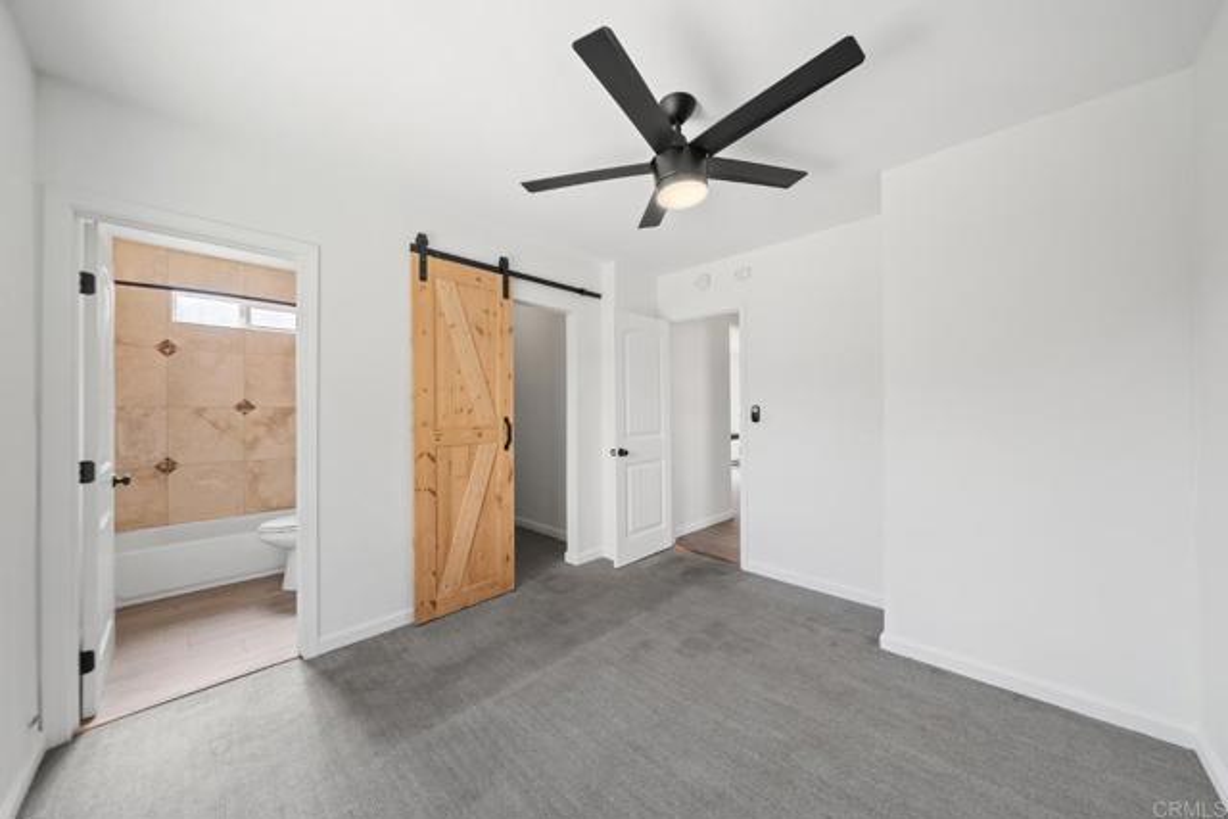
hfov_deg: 112.6
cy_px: 410
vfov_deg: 90.0
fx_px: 409
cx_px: 614
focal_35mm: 12
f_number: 6.3
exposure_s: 1/5
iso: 250
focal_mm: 12
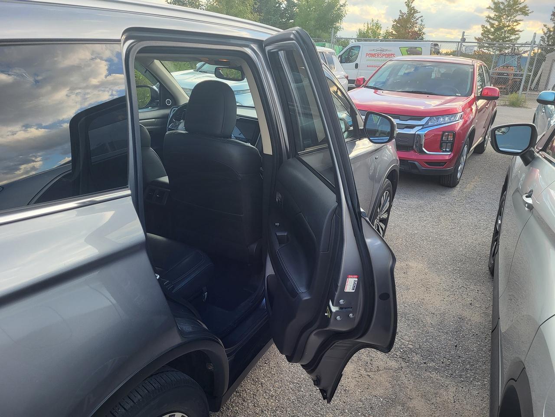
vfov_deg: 53.1
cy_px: 208
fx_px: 417
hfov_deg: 67.3
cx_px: 278
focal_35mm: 26
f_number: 1.8
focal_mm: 5.4
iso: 40
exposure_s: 1/266
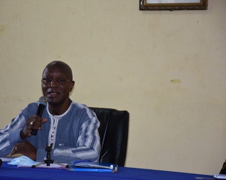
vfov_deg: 8.7
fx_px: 1195
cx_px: 97
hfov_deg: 10.8
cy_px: 90
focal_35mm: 179
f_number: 5.6
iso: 900
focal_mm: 105
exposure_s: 1/60
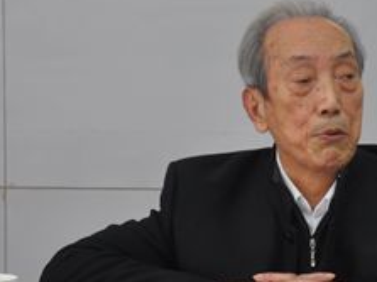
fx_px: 2112
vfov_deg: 7.6
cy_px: 190
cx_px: 328
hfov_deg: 10.2
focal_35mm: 194
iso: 400
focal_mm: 50
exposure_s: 1/20
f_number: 5
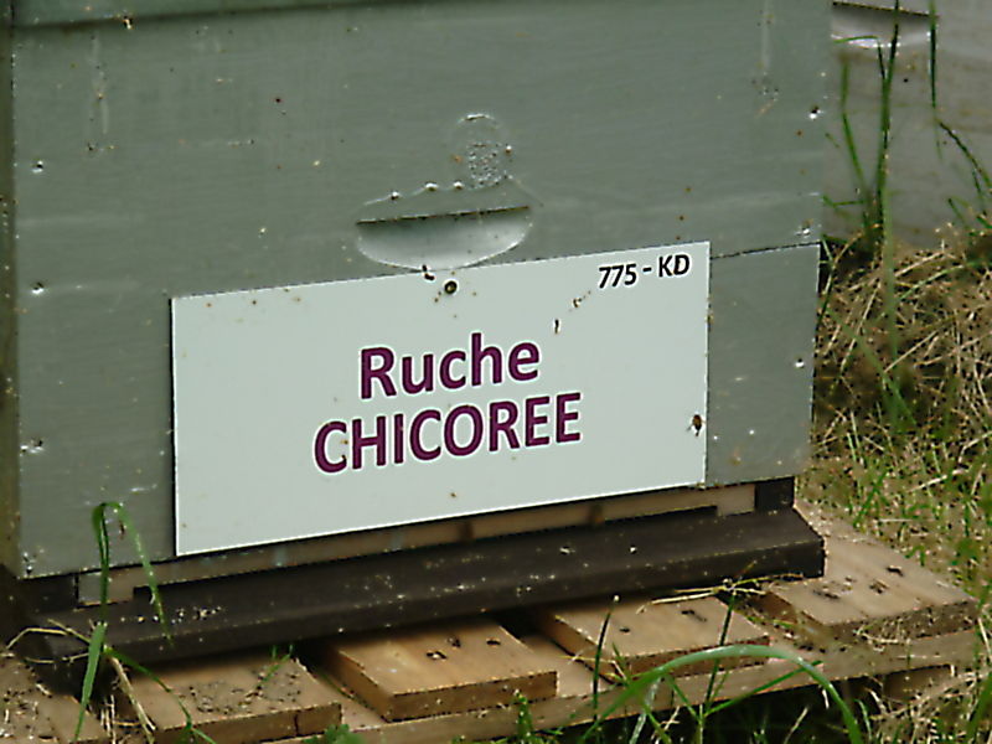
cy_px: 372
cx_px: 496
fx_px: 3783
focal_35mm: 132
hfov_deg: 14.9
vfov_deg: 11.2
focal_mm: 22
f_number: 5.9
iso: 80
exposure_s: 1/125
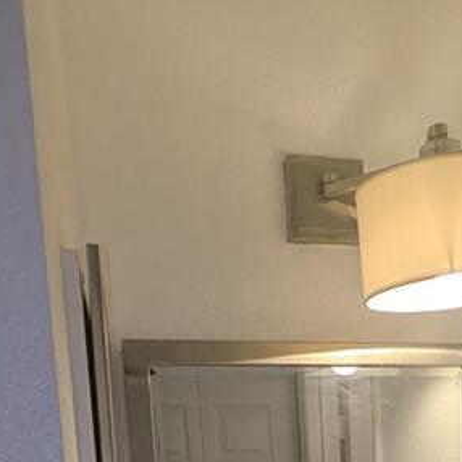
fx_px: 785
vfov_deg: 27.3
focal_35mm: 52
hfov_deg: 32.2
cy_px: 604
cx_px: 348
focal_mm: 1.83
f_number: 2.2
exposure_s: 1/120
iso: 124
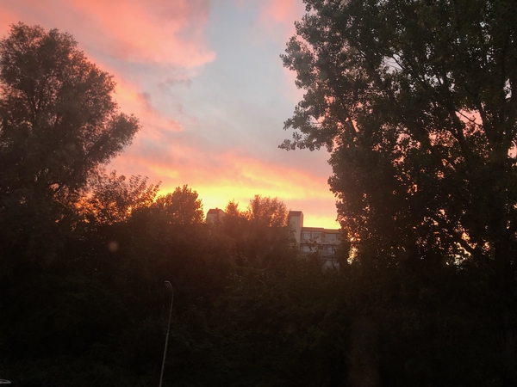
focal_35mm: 28
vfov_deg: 49.7
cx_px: 258
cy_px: 194
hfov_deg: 63.4
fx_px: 418
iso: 40
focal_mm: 3.99
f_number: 1.8
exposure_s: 1/15
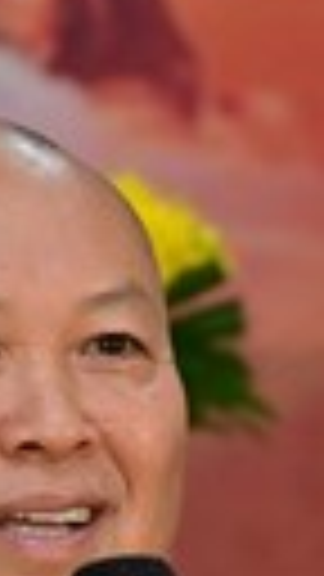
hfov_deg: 1.9
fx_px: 9714
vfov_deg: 3.4
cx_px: 572
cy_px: 760
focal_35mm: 636
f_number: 5.6
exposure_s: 1/160
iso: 1600
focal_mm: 120
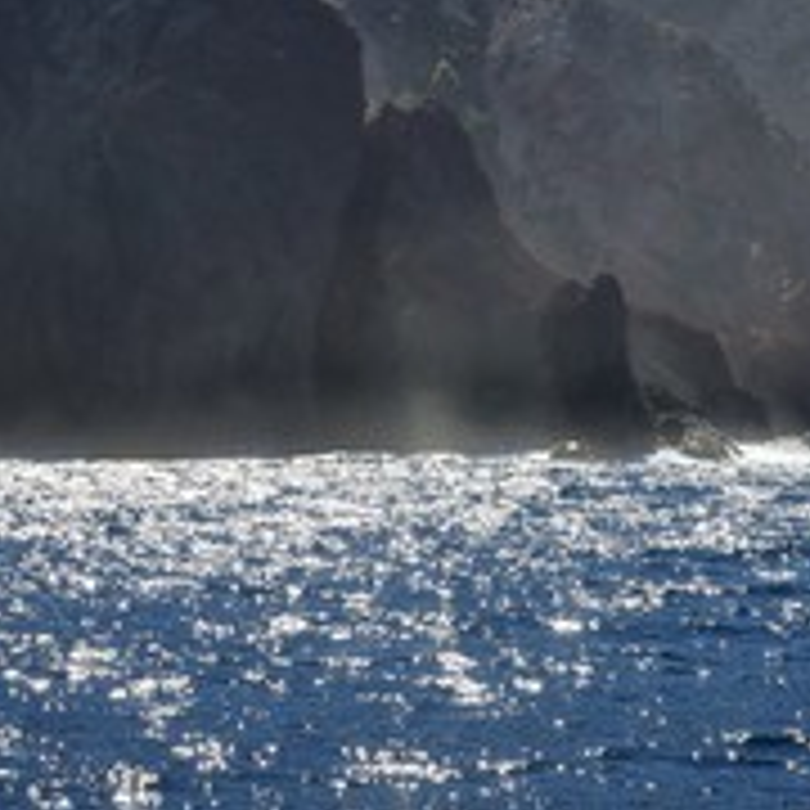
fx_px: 3680
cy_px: 189
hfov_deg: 12.6
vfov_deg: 12.5
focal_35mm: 139
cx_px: 364
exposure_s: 1/640
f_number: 13
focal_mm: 70
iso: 400
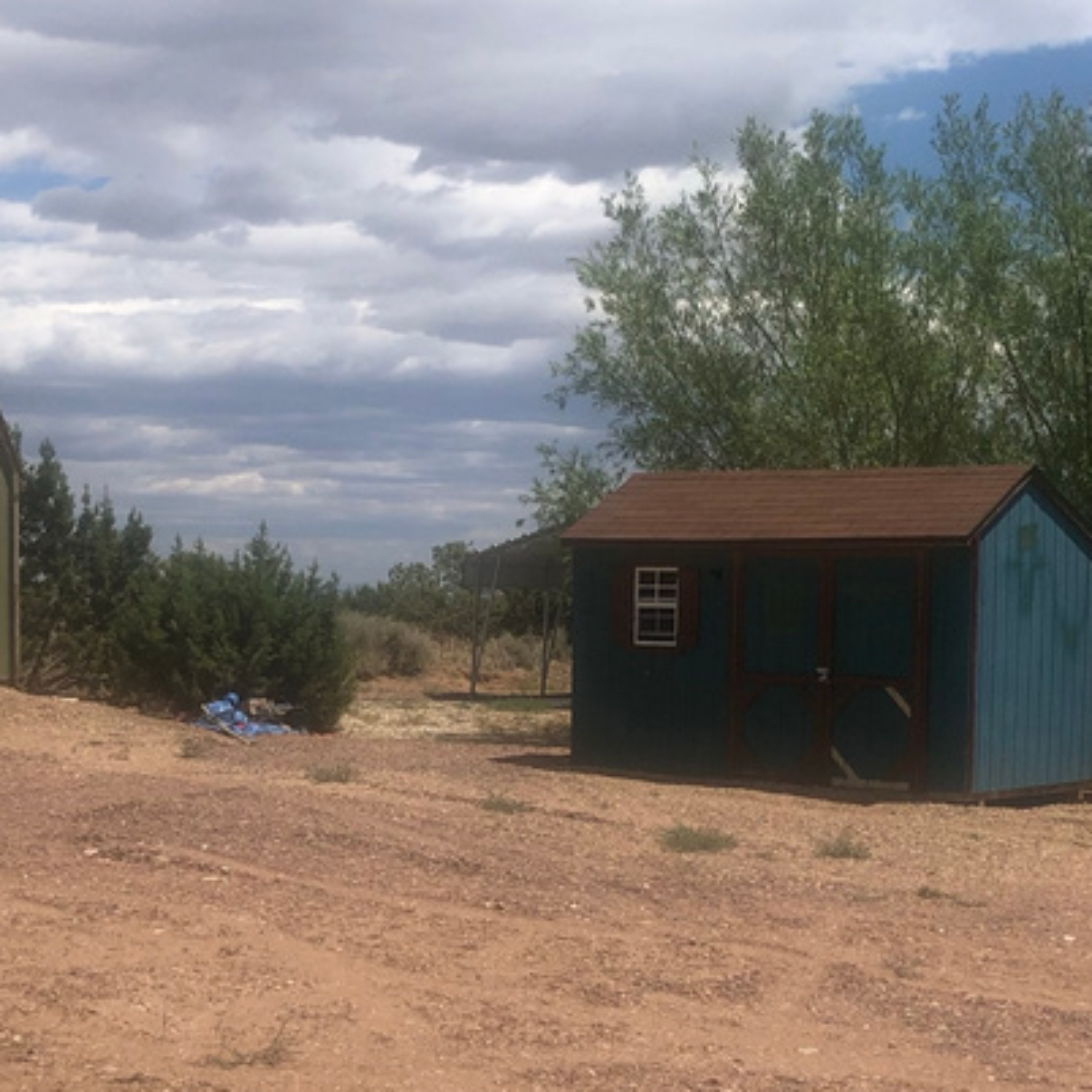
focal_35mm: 63
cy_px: 693
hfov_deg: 27.3
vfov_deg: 27.2
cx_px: 625
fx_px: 2248
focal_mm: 3.99
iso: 20
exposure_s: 1/4425
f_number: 1.8
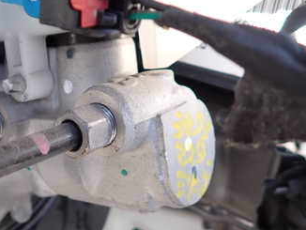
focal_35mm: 46
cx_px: 69
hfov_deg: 39.9
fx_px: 407
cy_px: 112
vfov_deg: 31.6
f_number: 2
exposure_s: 1/100
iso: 100
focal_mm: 4.5
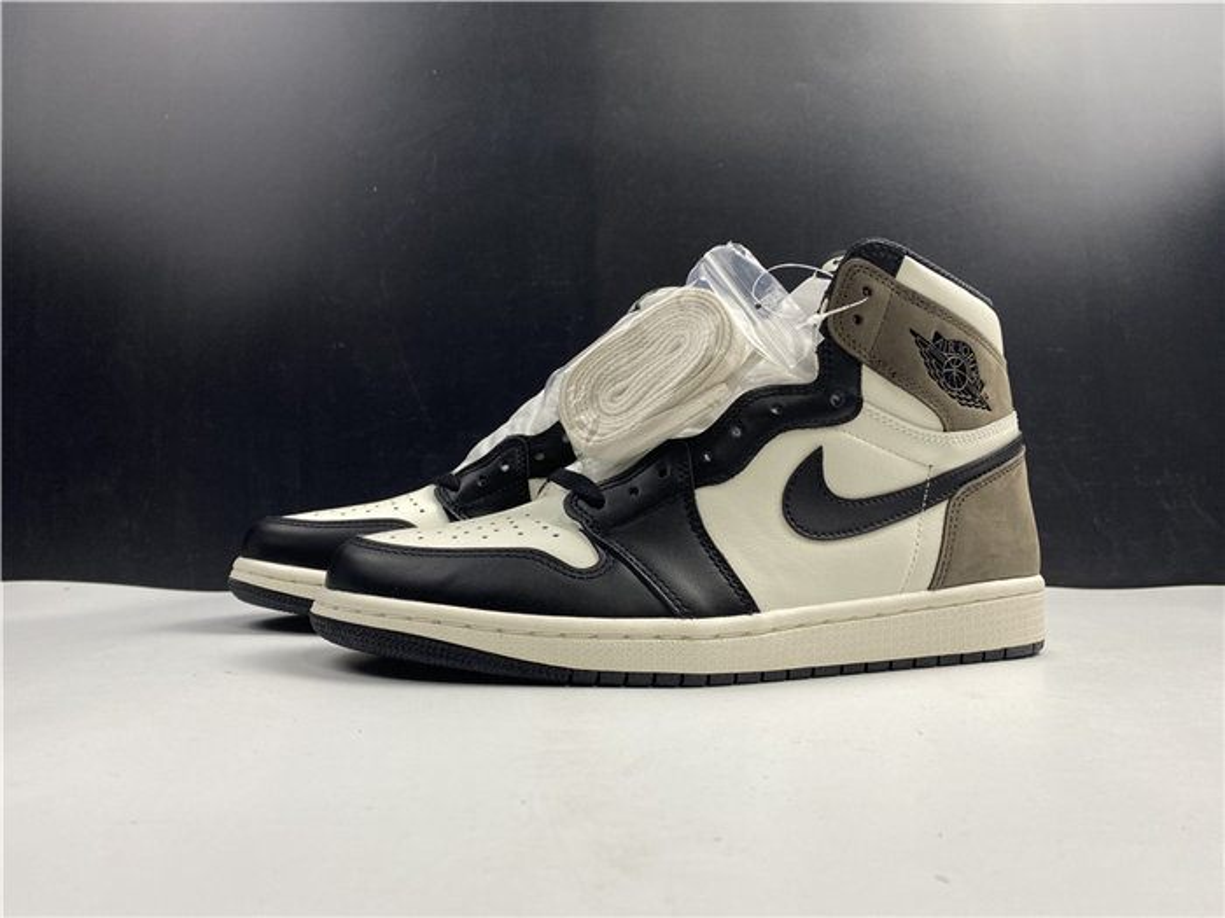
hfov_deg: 67.3
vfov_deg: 53.1
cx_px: 612
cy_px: 459
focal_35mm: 26
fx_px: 920
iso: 50
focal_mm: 4.25
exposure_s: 1/100
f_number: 1.8
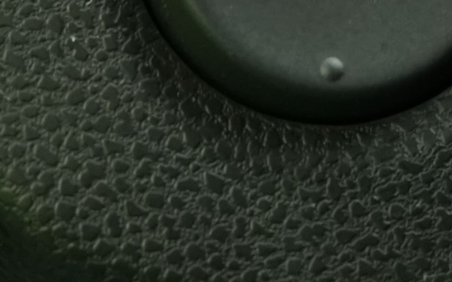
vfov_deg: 6.5
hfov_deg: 10.7
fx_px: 2415
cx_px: 137
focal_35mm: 196
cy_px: -246
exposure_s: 1/20
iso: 1250
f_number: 6.3
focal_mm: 32
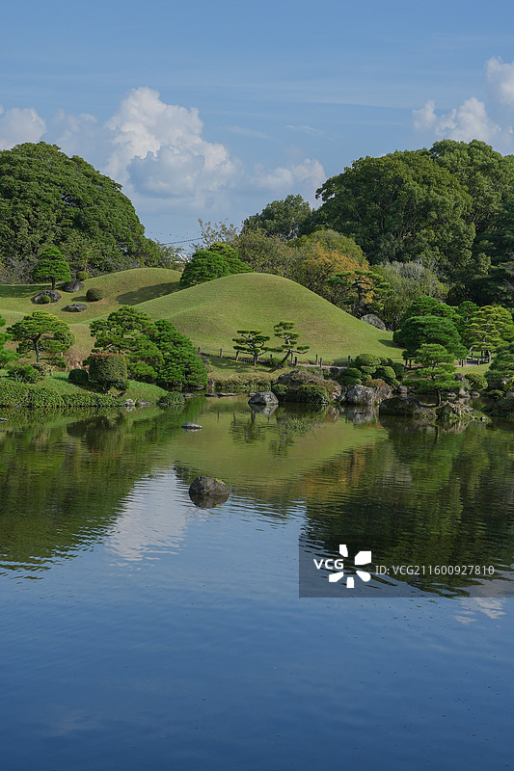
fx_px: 1435
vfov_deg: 30.1
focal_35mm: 67
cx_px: 257
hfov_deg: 20.3
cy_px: 386
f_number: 8
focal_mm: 45
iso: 100
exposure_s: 1/500
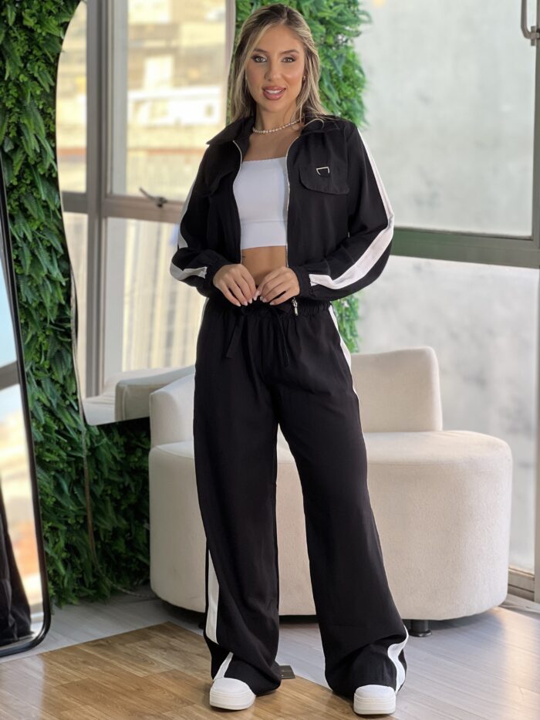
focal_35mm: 77
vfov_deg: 25.3
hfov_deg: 19.1
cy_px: 360
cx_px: 270
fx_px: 1601
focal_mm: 9
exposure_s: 1/120
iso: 125
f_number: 2.8
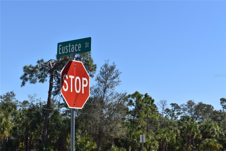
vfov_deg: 16.5
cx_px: 113
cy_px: 76
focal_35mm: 82
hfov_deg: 24.6
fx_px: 518
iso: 100
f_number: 9
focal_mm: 55
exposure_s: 1/320
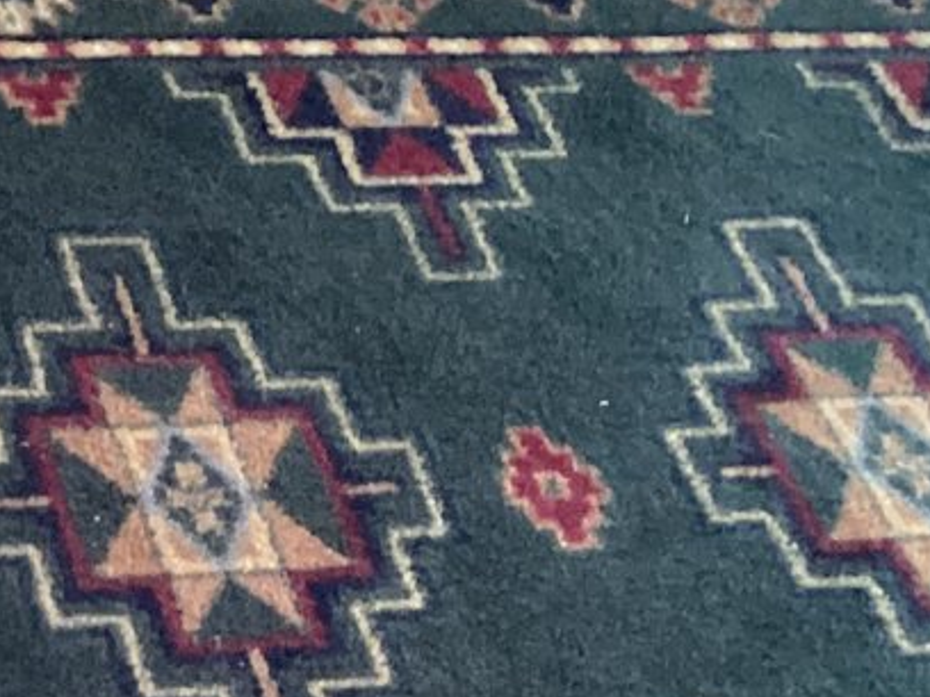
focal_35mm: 115
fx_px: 3090
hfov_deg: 16.7
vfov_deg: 12.7
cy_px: 700
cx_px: -33
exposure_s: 1/30
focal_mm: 3.3
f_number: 2.4
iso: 400
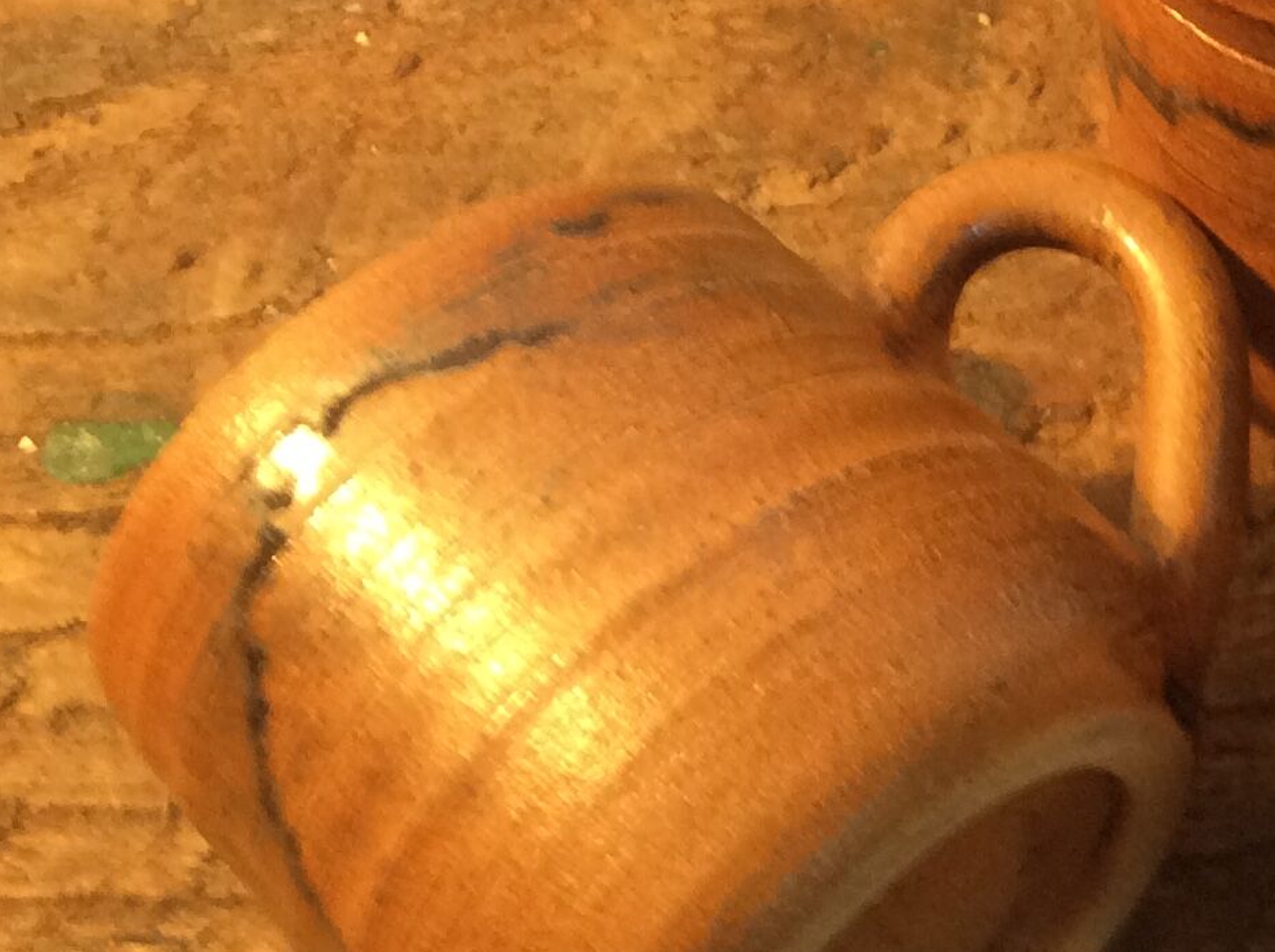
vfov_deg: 16.5
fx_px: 3273
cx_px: 1676
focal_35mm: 89
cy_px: 293
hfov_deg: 20.1
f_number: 2.4
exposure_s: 1/25
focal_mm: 3.3
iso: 80
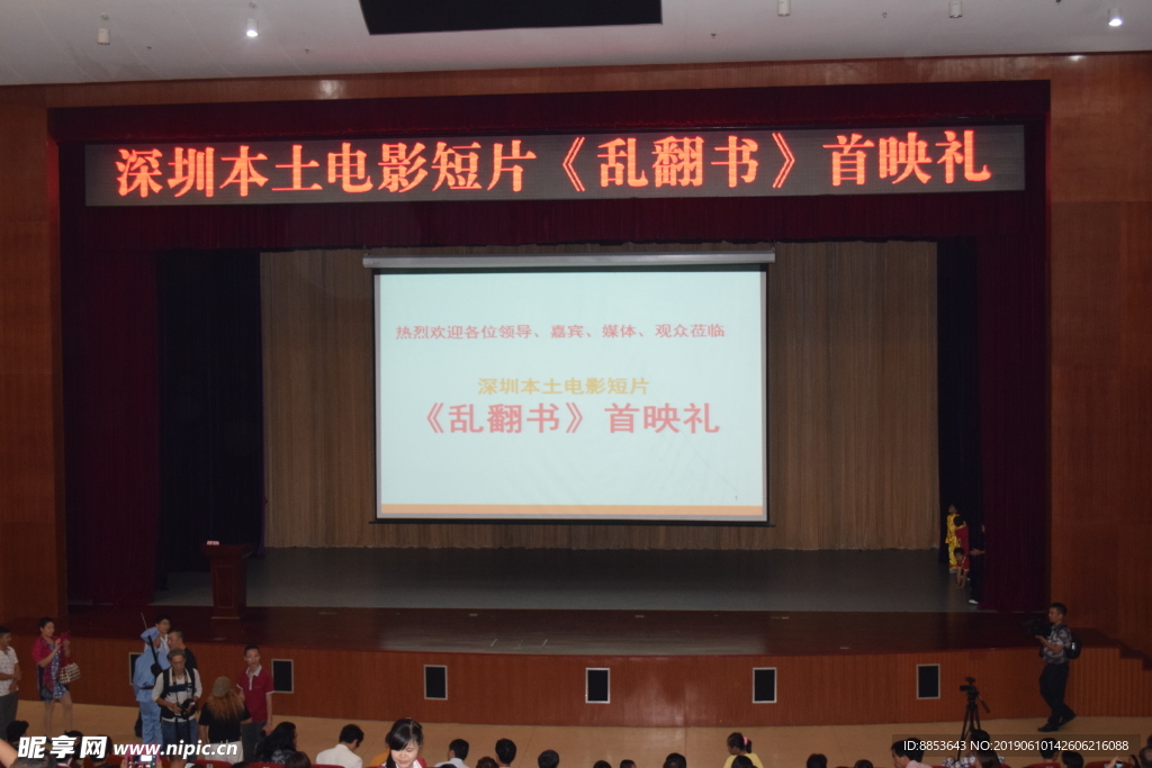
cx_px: 576
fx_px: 1440
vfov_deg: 29.9
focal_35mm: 45
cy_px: 384
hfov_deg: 43.6
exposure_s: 1/60
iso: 1800
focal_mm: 30
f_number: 4.5
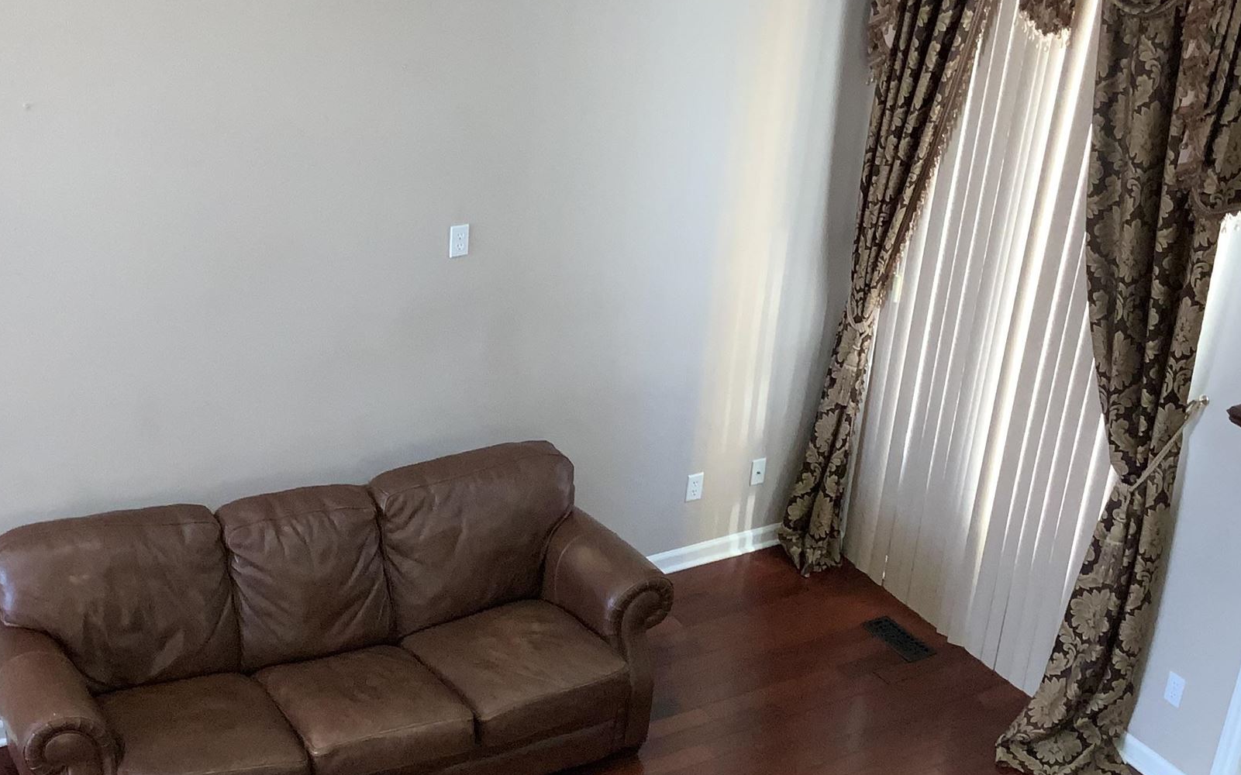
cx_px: 488
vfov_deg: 22.0
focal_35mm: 59
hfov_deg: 34.4
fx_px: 1995
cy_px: 450
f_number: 1.8
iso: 64
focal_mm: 3
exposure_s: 1/60
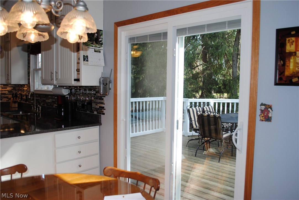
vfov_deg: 43.7
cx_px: 150
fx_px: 249
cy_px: 100
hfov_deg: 61.9
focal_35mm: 30
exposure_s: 1/125
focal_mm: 20
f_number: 3.8
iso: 140
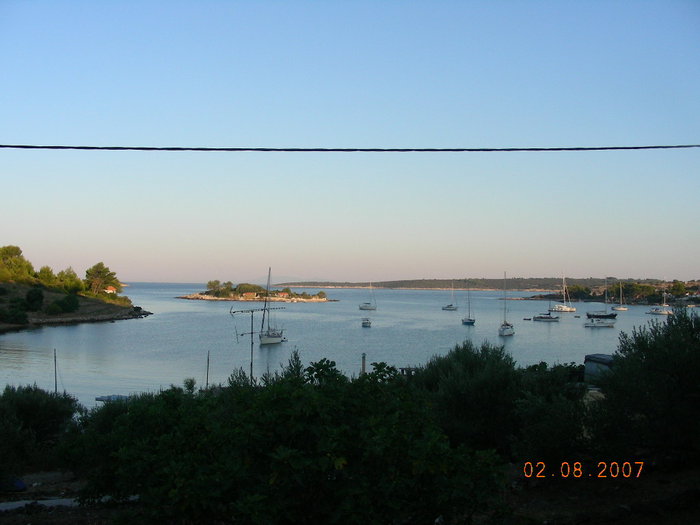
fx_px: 768
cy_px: 262
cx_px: 350
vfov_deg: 37.7
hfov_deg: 49.0
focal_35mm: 38
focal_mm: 6.3
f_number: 4
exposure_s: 1/301
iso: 50
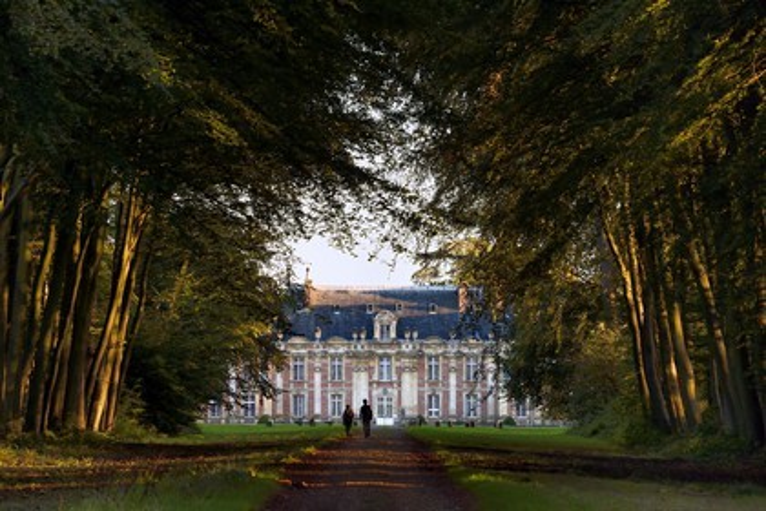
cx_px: 383
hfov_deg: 10.3
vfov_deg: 6.9
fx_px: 4255
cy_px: 256
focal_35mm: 200
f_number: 6.3
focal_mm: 200
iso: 800
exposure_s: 1/200
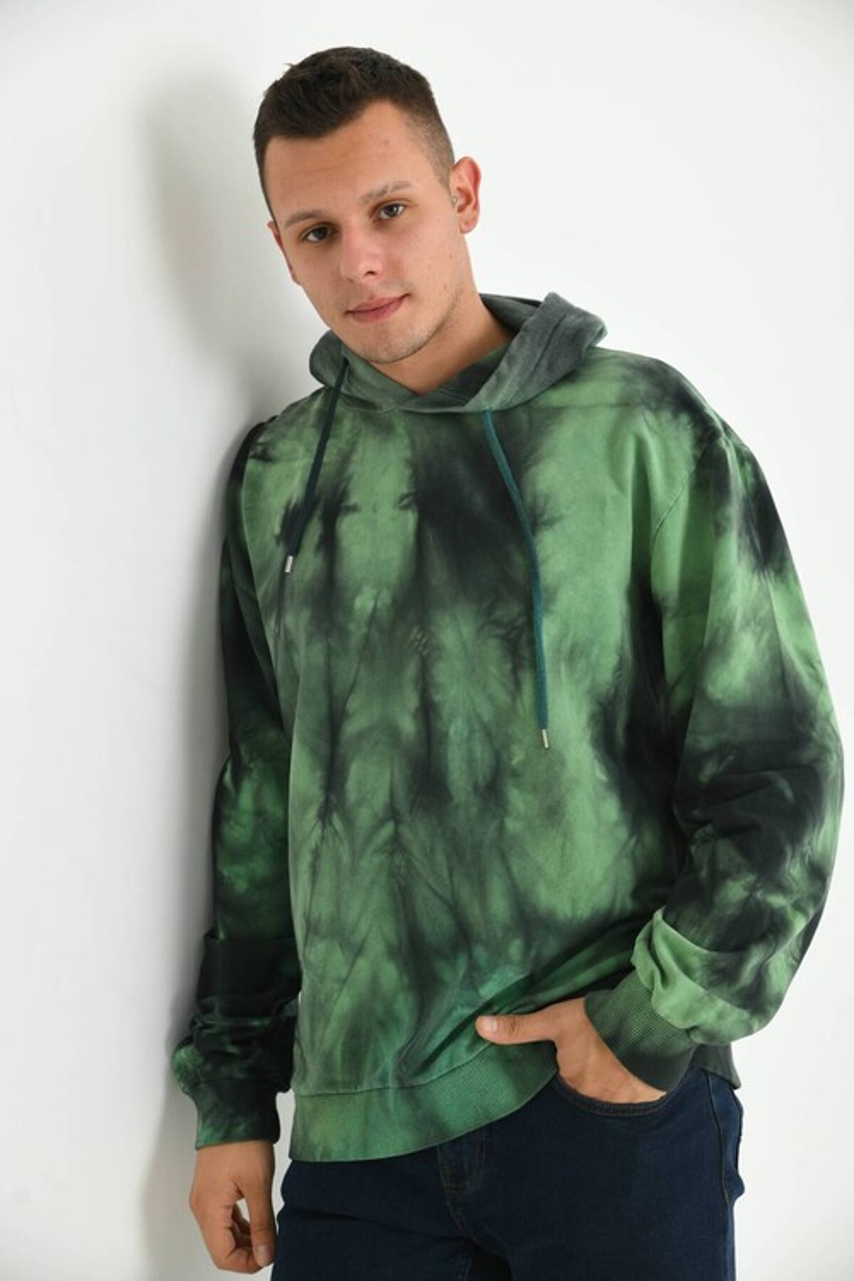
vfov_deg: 34.5
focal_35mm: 58
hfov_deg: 23.4
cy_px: 640
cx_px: 427
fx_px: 2064
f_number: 5.6
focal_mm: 58
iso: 160
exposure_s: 1/125
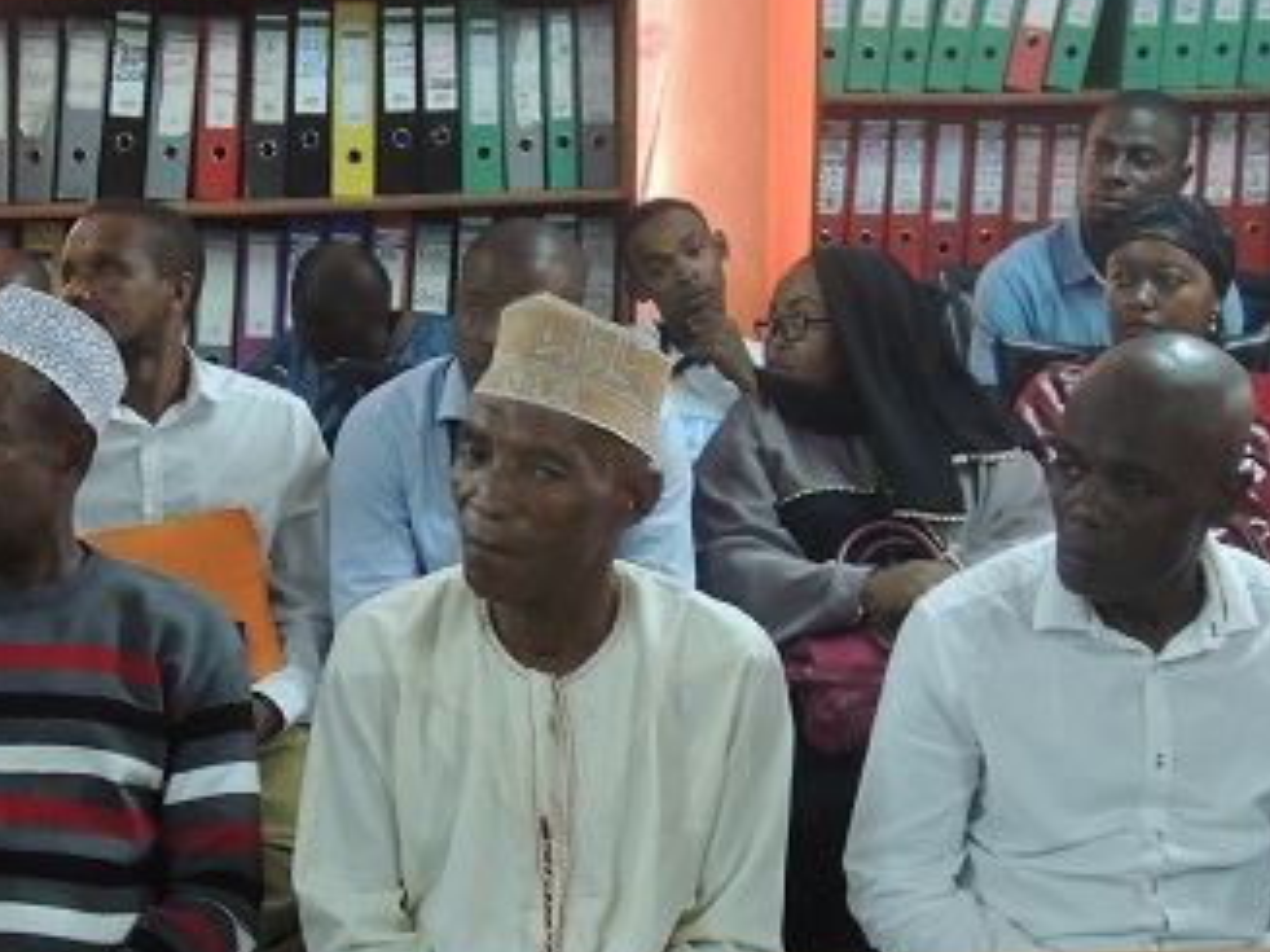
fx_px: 2604
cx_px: 315
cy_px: 595
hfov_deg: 27.0
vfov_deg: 20.7
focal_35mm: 71
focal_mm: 5.5
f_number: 3
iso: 500
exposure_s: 1/8
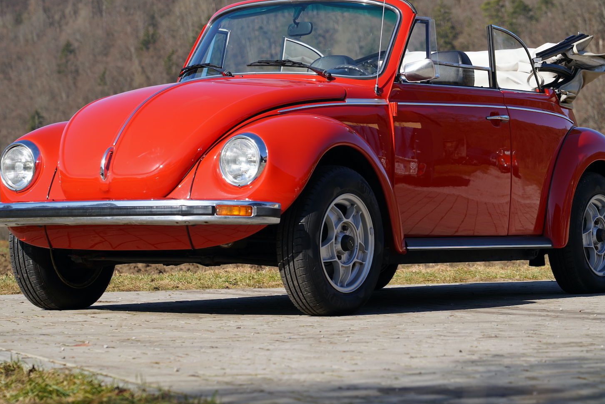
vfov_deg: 9.9
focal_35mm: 139
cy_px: 149
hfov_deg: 14.8
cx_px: 320
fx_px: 2336
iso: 100
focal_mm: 105
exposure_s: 1/320
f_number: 5.6
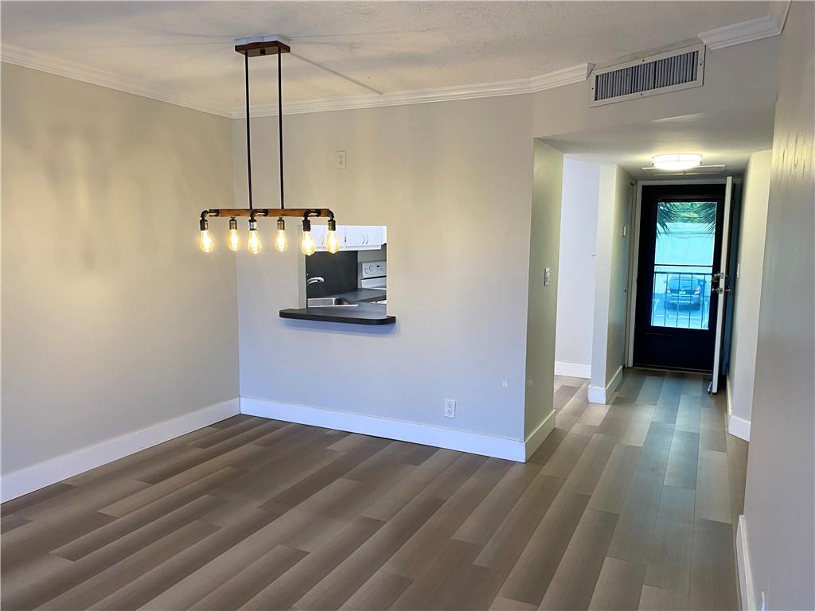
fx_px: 612
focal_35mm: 26
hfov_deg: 67.3
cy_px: 306
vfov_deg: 53.1
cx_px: 408
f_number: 1.8
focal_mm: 4.25
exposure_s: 1/60
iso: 80
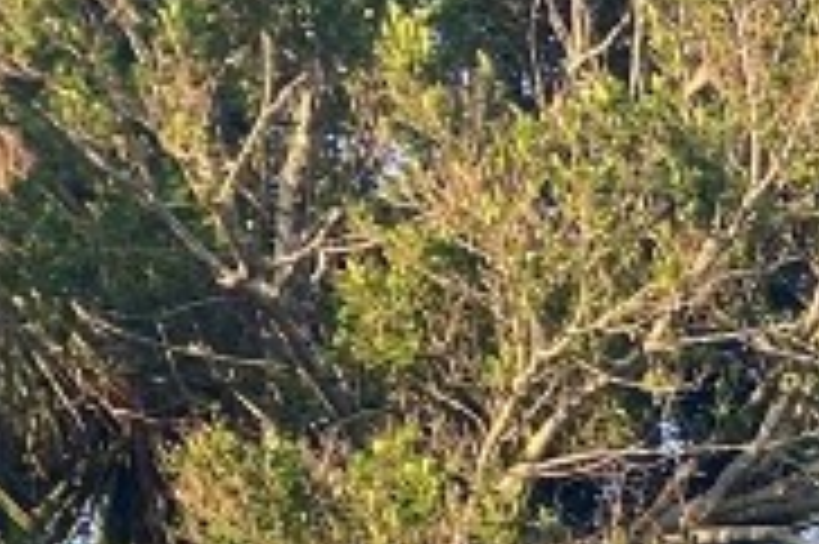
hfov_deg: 11.2
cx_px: 1994
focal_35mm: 152
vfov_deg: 7.8
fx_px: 3455
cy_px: 1619
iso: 32
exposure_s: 1/334
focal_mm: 4.25
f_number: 1.8
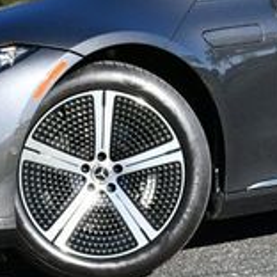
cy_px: -20
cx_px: 215
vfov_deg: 11.2
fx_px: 1394
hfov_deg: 11.3
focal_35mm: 154
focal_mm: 22
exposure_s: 1/250
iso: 180
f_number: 8
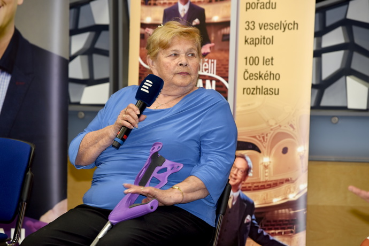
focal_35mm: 200
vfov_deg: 6.9
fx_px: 2050
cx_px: 184
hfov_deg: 10.3
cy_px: 123
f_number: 5.6
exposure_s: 1/80
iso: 500
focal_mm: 200
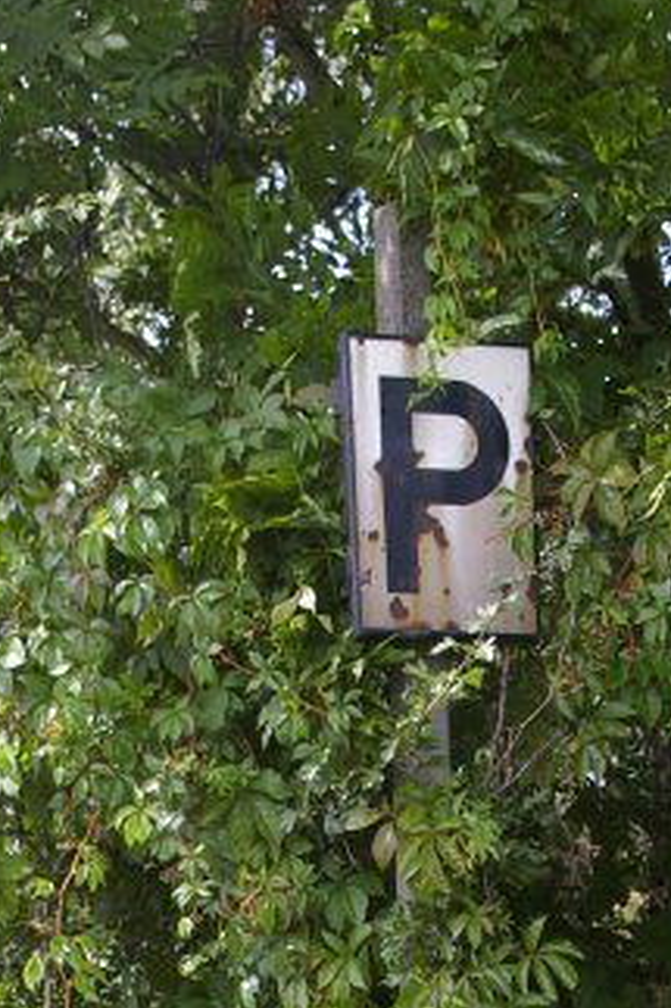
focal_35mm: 141
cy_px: 1186
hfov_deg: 9.7
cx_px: 487
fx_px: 3946
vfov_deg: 14.1
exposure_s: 1/250
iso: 200
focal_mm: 38
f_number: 5.6
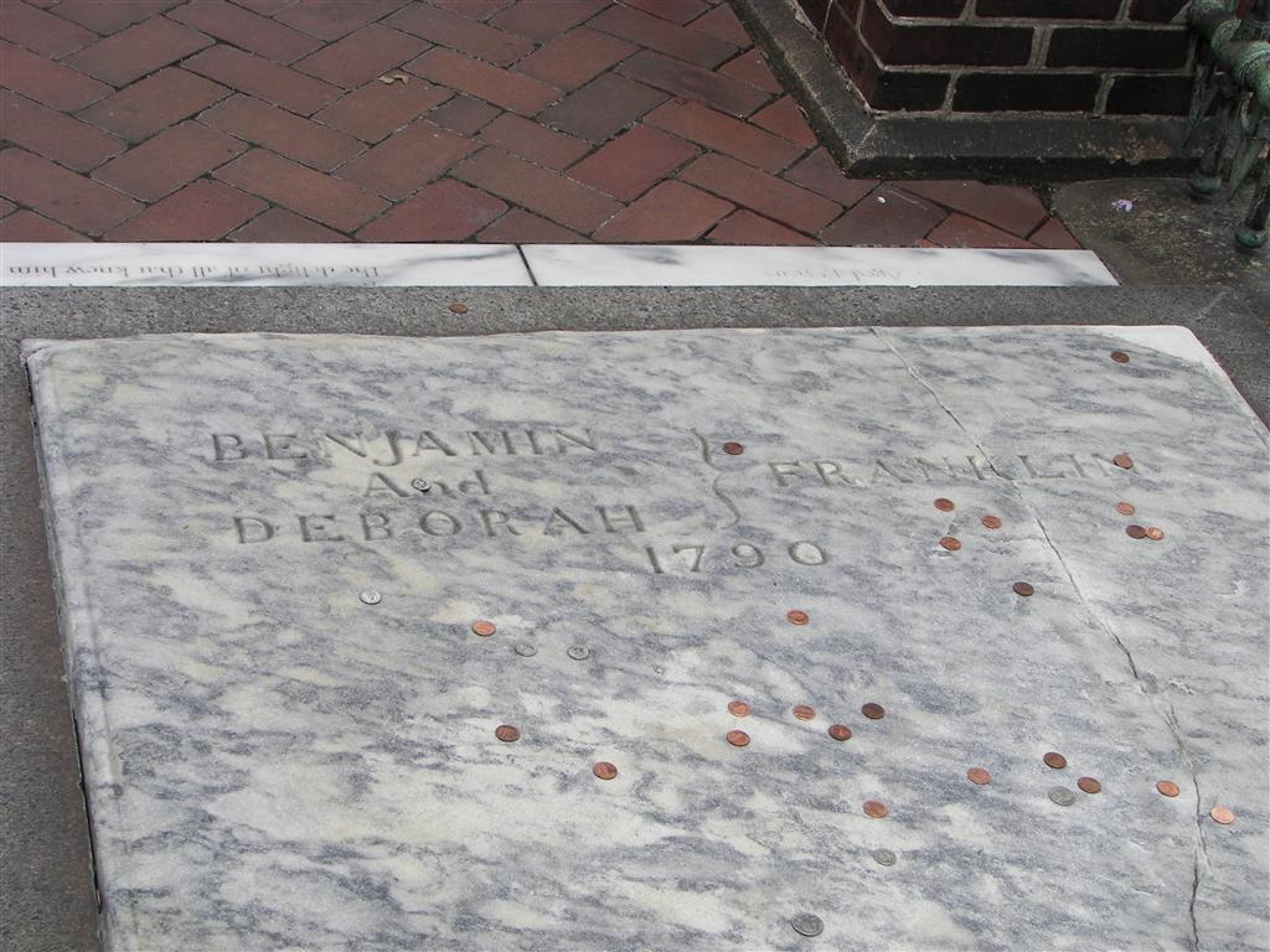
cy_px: 476
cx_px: 635
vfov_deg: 21.3
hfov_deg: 28.2
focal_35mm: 69
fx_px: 2531
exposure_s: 1/400
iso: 64
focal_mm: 11.4
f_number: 4
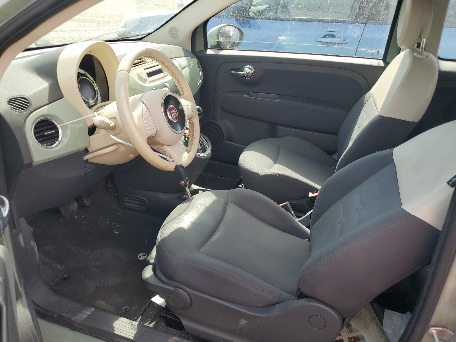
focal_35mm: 26
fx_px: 343
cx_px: 228
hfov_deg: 67.3
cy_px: 171
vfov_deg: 53.1
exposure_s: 1/526
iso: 50
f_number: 1.5
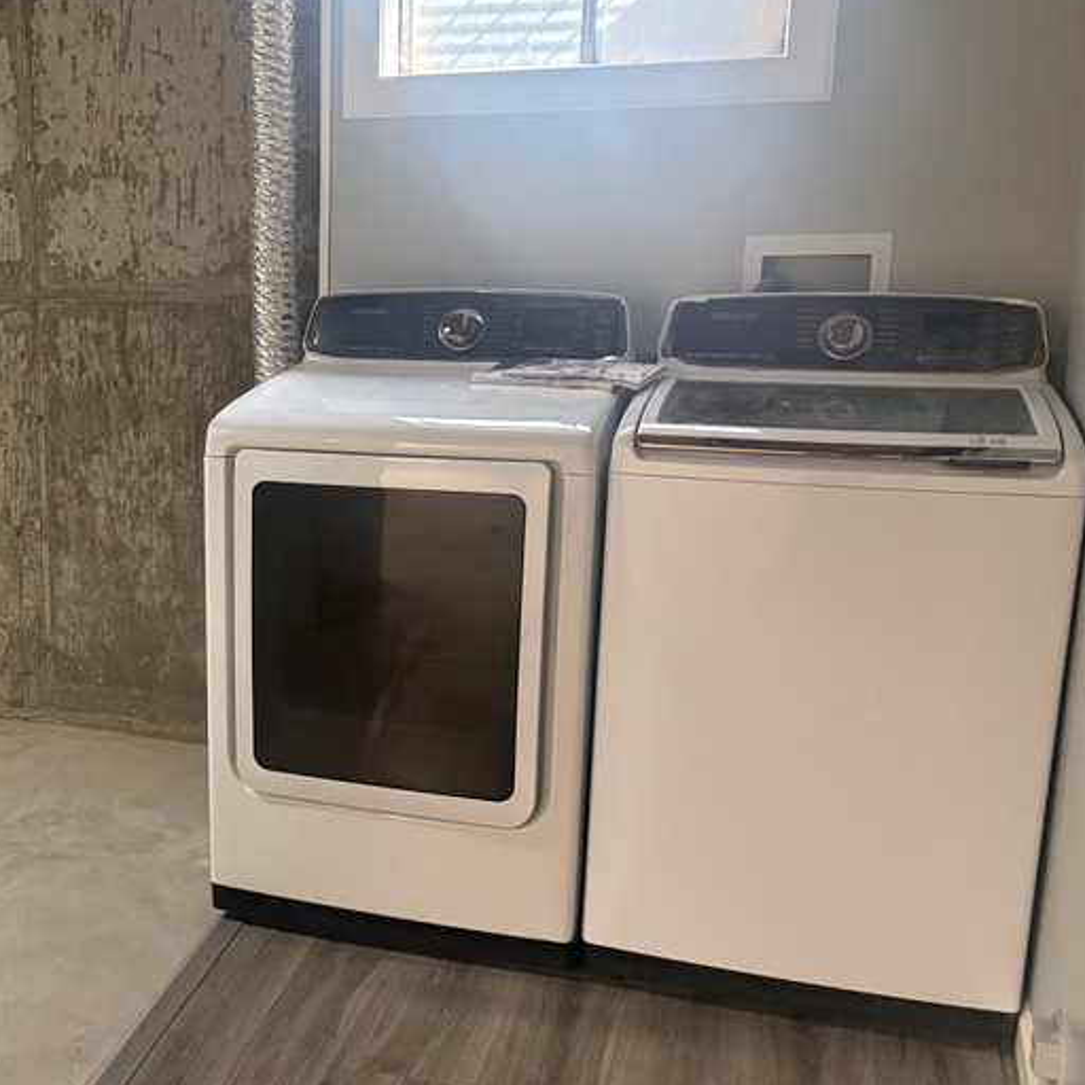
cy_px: 585
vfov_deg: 36.8
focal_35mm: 46
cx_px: 85
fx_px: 1631
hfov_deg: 34.5
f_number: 1.6
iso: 400
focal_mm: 5.96
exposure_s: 1/60
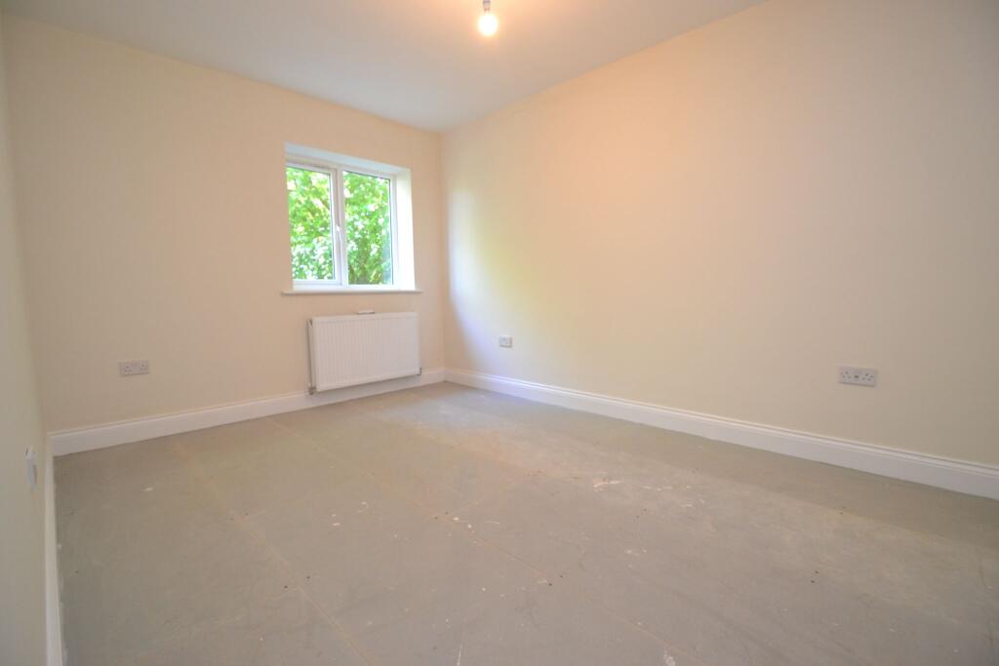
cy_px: 333
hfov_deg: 100.4
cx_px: 500
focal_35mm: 15
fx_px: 416
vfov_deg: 77.3
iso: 1000
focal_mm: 10
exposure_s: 1/60
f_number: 3.5
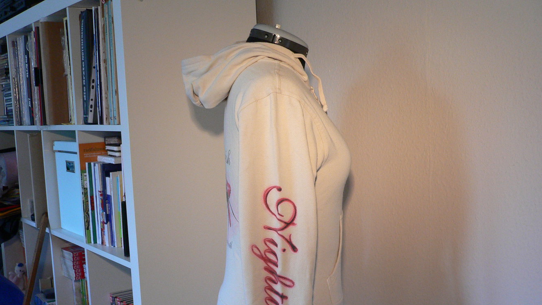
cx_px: 271
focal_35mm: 46
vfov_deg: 25.8
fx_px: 661
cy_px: 201
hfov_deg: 44.6
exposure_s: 1/50
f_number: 2.8
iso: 200
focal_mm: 7
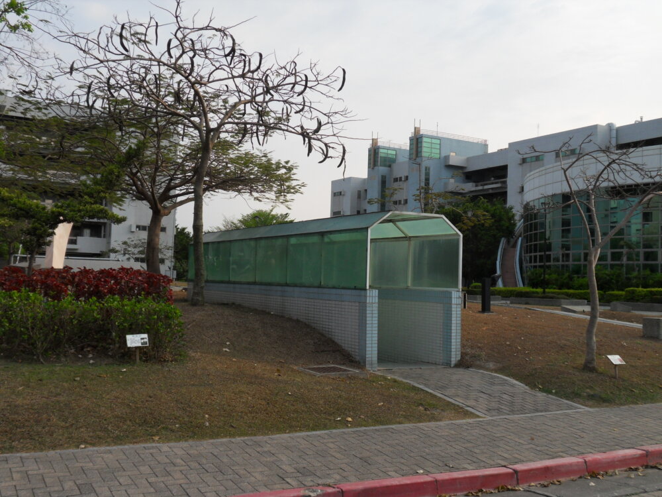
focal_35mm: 36
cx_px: 331
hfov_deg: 51.4
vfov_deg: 39.7
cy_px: 248
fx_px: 688
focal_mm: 6.3
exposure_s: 1/500
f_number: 3.9
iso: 80
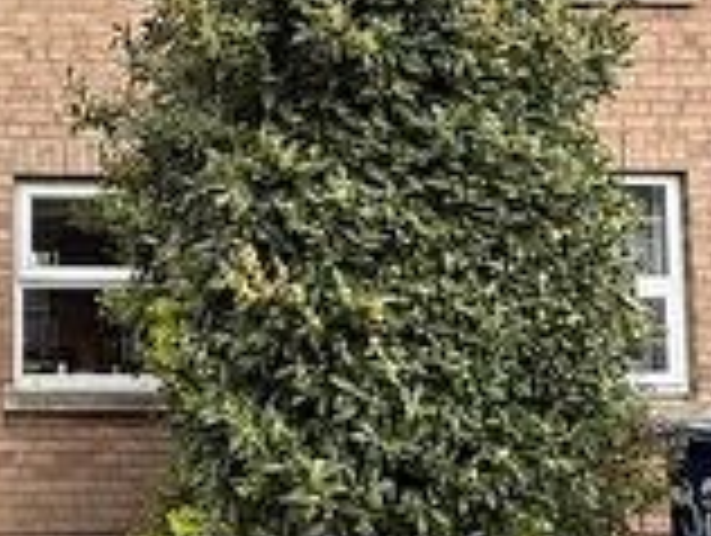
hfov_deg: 28.5
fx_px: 1275
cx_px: -58
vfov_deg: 23.6
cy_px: 191
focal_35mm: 62
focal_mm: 2.22
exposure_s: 1/349
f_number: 2.2
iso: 50
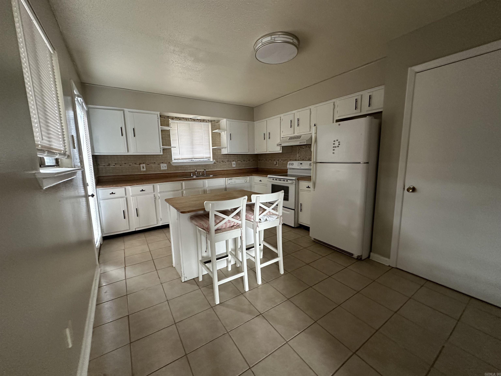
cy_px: 188
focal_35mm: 14
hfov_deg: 102.1
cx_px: 250
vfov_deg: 85.7
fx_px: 203
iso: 640
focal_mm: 2.22
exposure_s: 1/60
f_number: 2.2
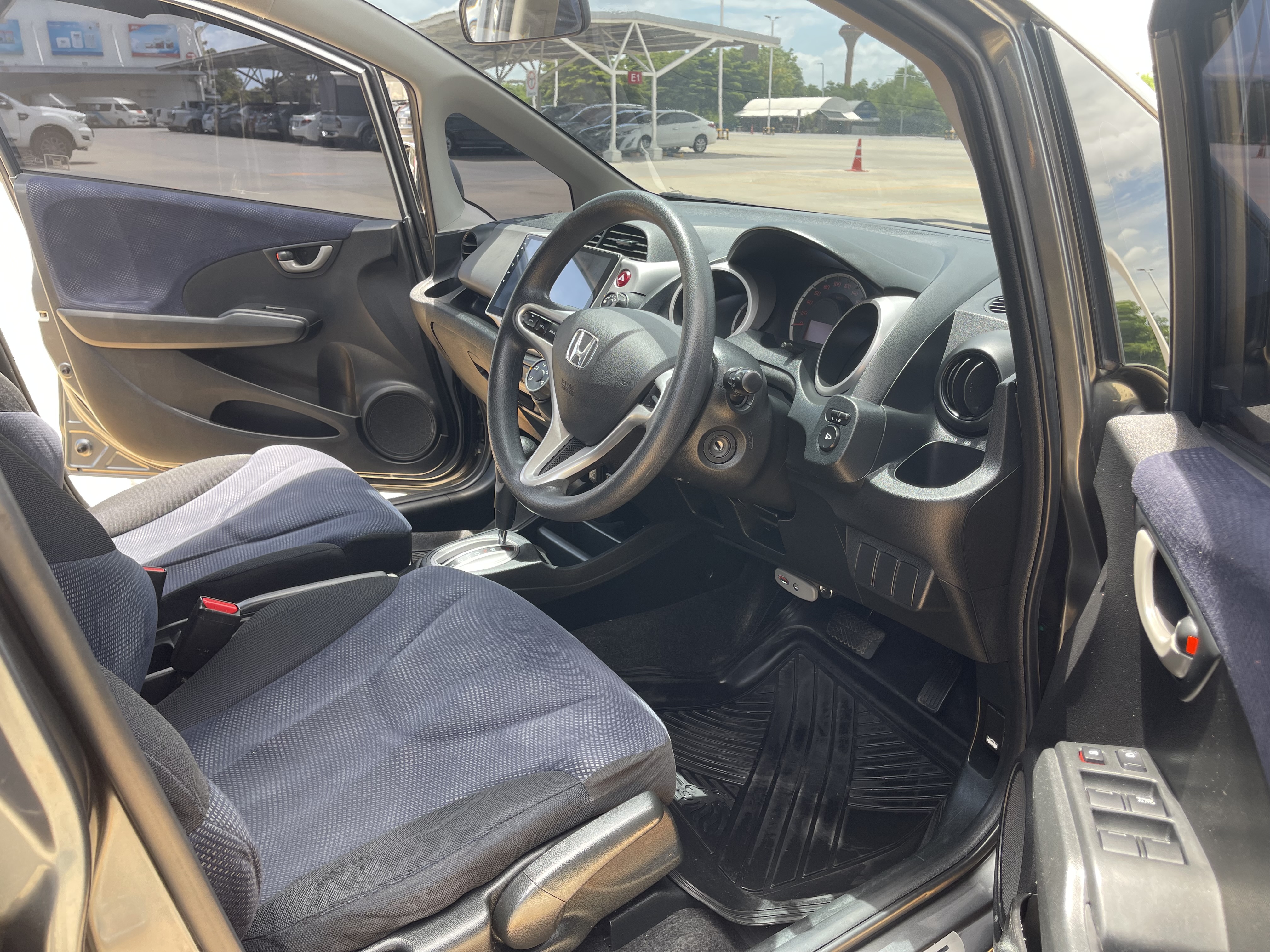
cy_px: 476
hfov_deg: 69.4
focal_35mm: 25
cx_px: 635
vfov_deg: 54.9
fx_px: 917
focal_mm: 5.1
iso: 32
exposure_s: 1/196
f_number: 1.6
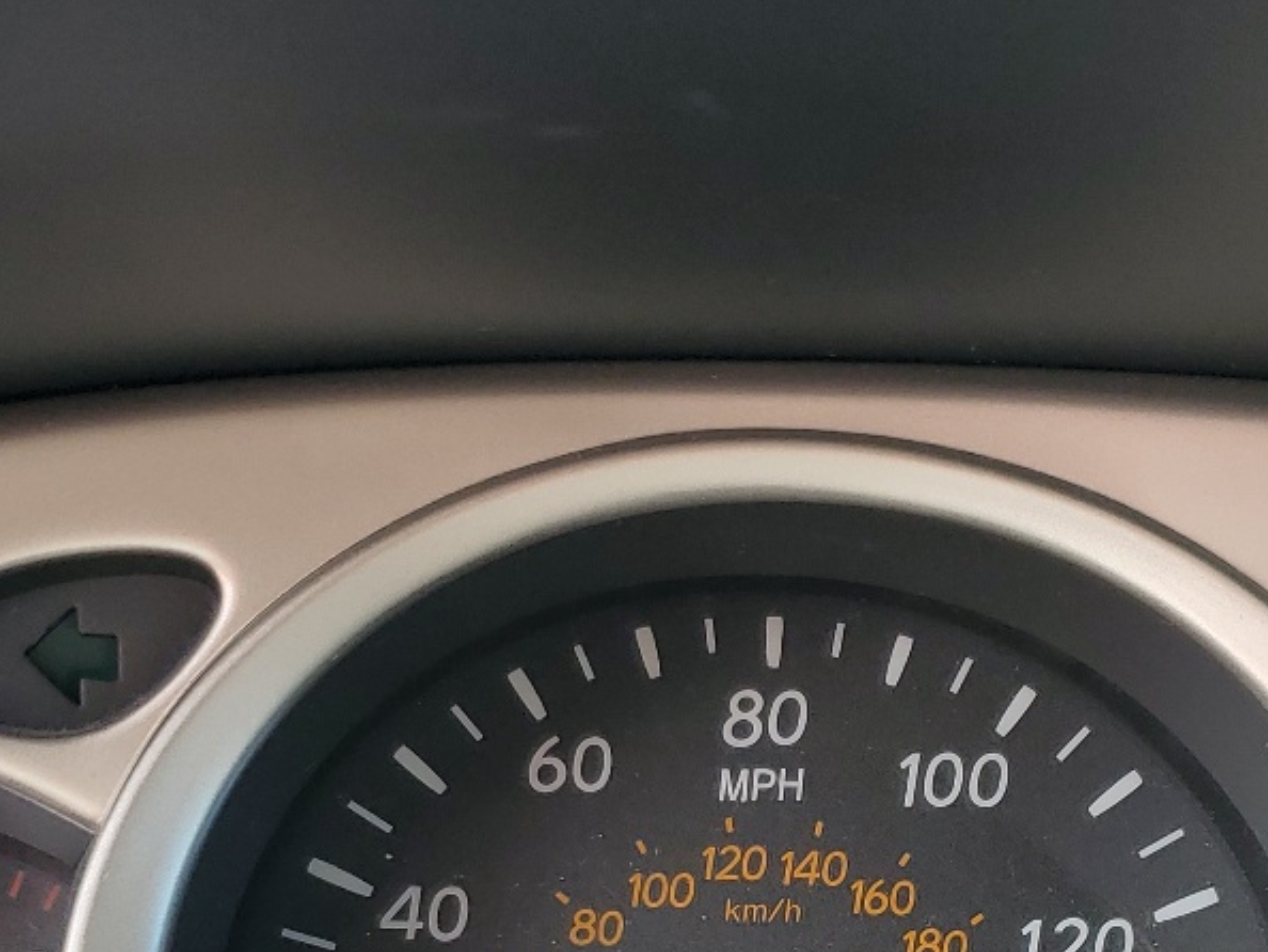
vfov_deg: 19.7
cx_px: 760
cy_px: 1170
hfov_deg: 27.7
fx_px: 2565
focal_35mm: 70
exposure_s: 1/263
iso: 50
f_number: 1.5
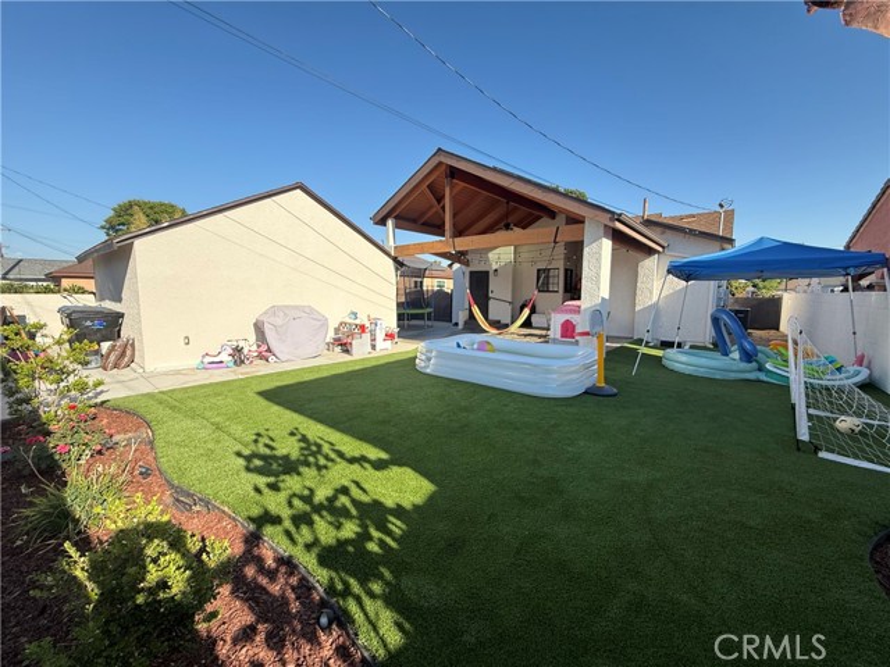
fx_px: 360
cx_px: 445
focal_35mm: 14
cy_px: 334
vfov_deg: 85.7
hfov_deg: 102.1
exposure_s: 1/486
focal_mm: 2.22
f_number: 2.2
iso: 64
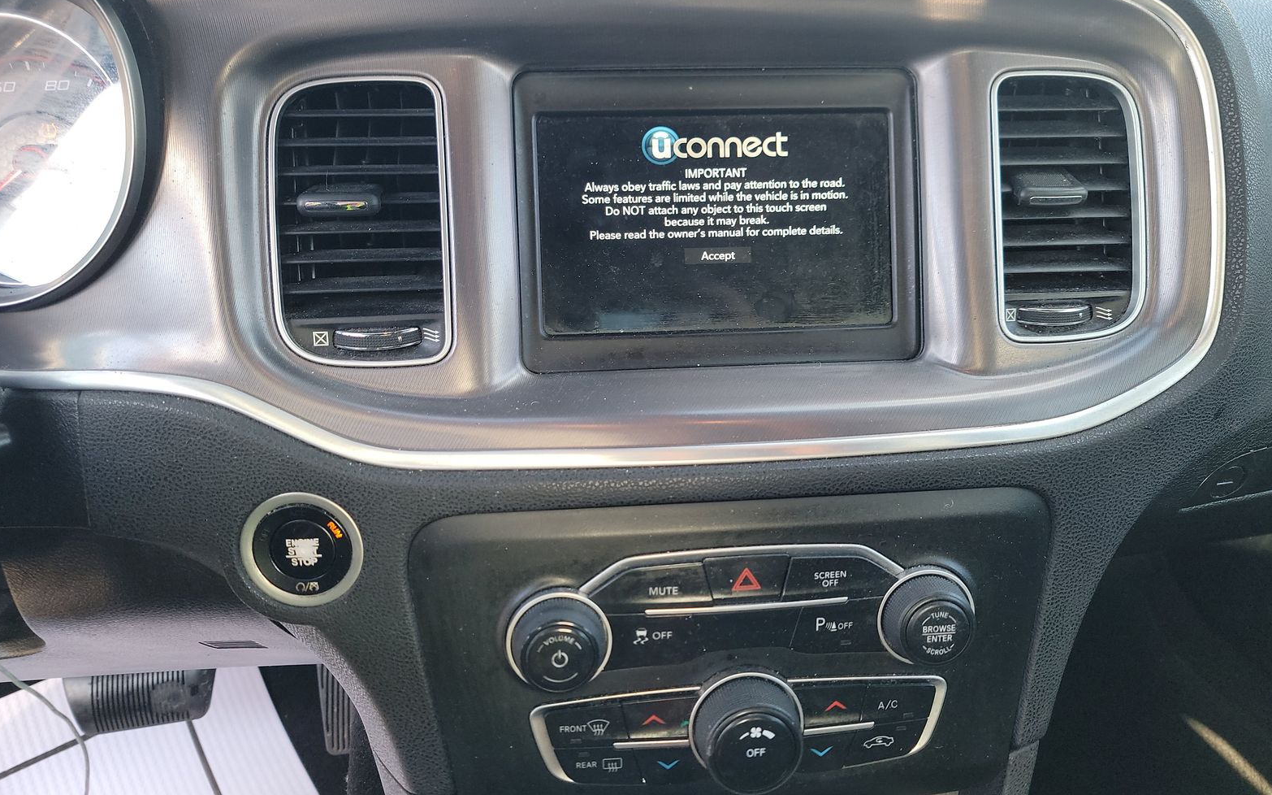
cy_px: 334
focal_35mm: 26
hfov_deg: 70.4
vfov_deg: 47.4
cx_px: 646
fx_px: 901
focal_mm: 6.7
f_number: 1.8
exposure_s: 1/59
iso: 195
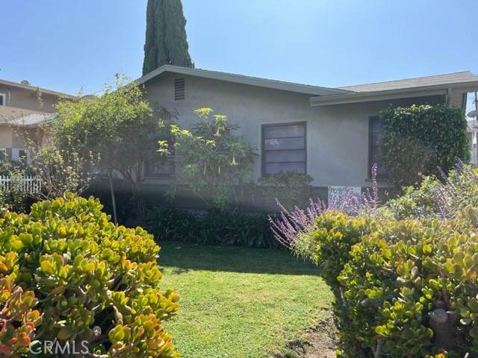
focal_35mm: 26
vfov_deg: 53.1
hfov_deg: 67.3
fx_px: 359
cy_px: 179
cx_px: 239
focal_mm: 5.1
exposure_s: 1/2632
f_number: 1.6
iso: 50
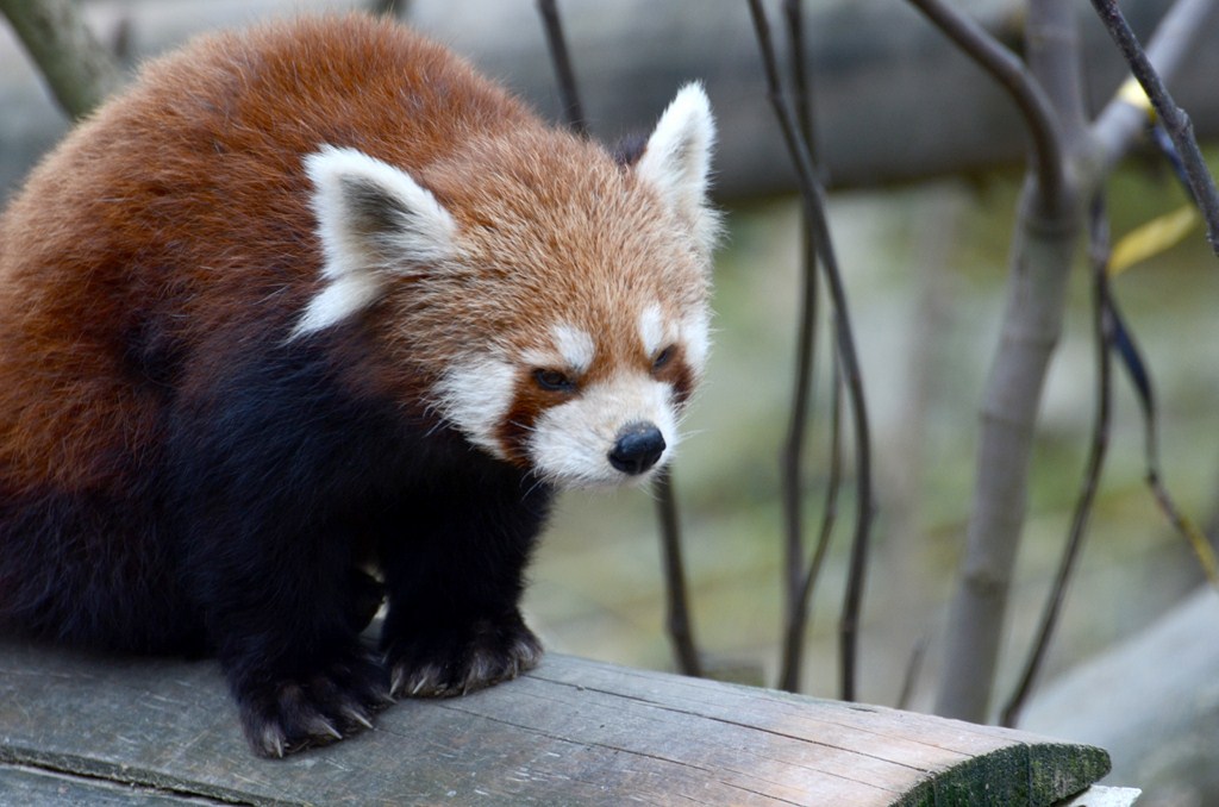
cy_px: 404
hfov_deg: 4.6
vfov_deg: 3.0
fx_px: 15204
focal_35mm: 450
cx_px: 610
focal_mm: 300
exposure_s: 1/50
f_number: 5.6
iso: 400
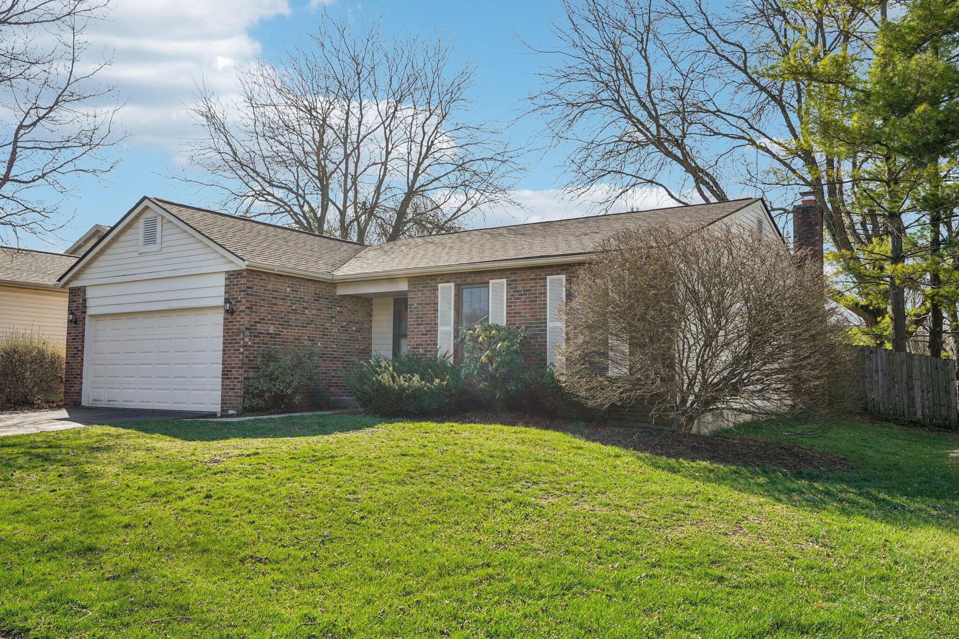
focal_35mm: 29
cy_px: 320
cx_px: 480
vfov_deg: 45.0
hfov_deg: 63.7
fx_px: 772
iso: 100
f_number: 8
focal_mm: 29
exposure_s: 1/250
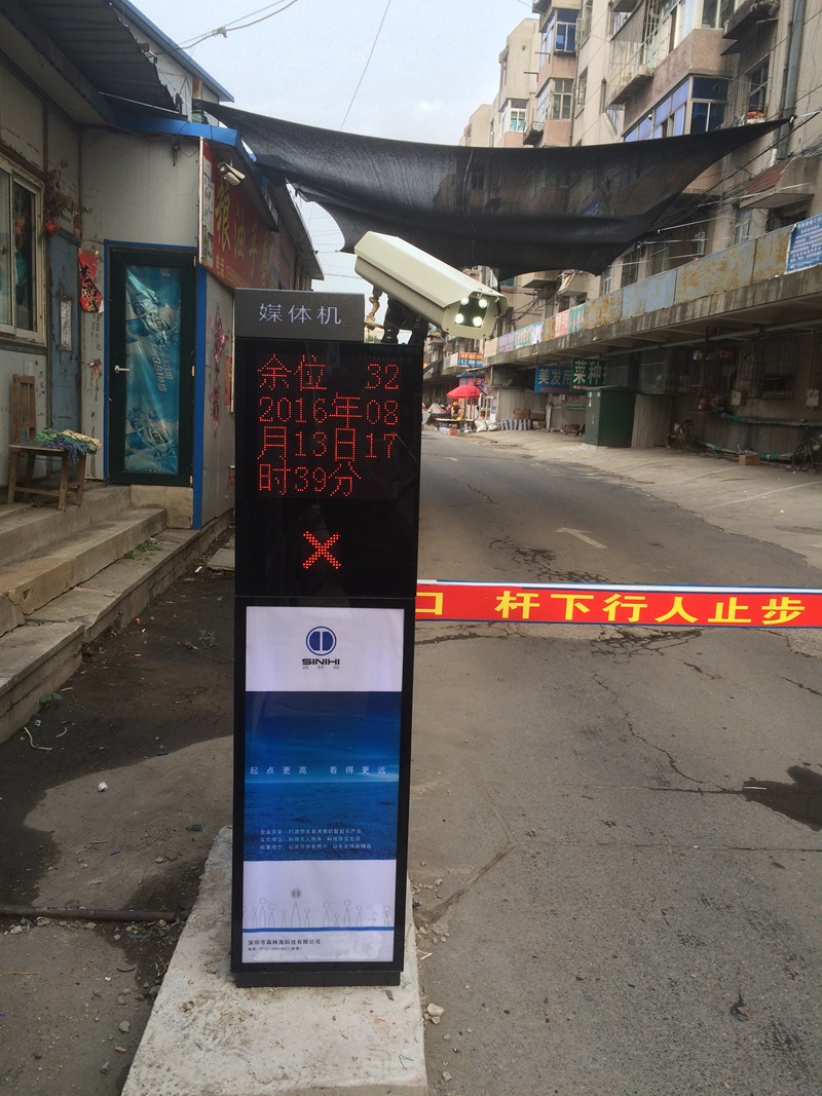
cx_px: 411
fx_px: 918
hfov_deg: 48.2
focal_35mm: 29
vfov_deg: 61.7
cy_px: 548
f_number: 2.2
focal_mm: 4.15
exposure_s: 1/175
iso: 32
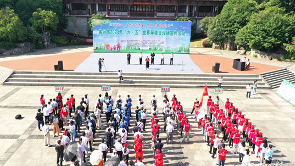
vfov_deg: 38.9
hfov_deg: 64.3
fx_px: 235
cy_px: 89
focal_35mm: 30
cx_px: 151
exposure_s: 1/500
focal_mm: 10.26
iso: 100
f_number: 4
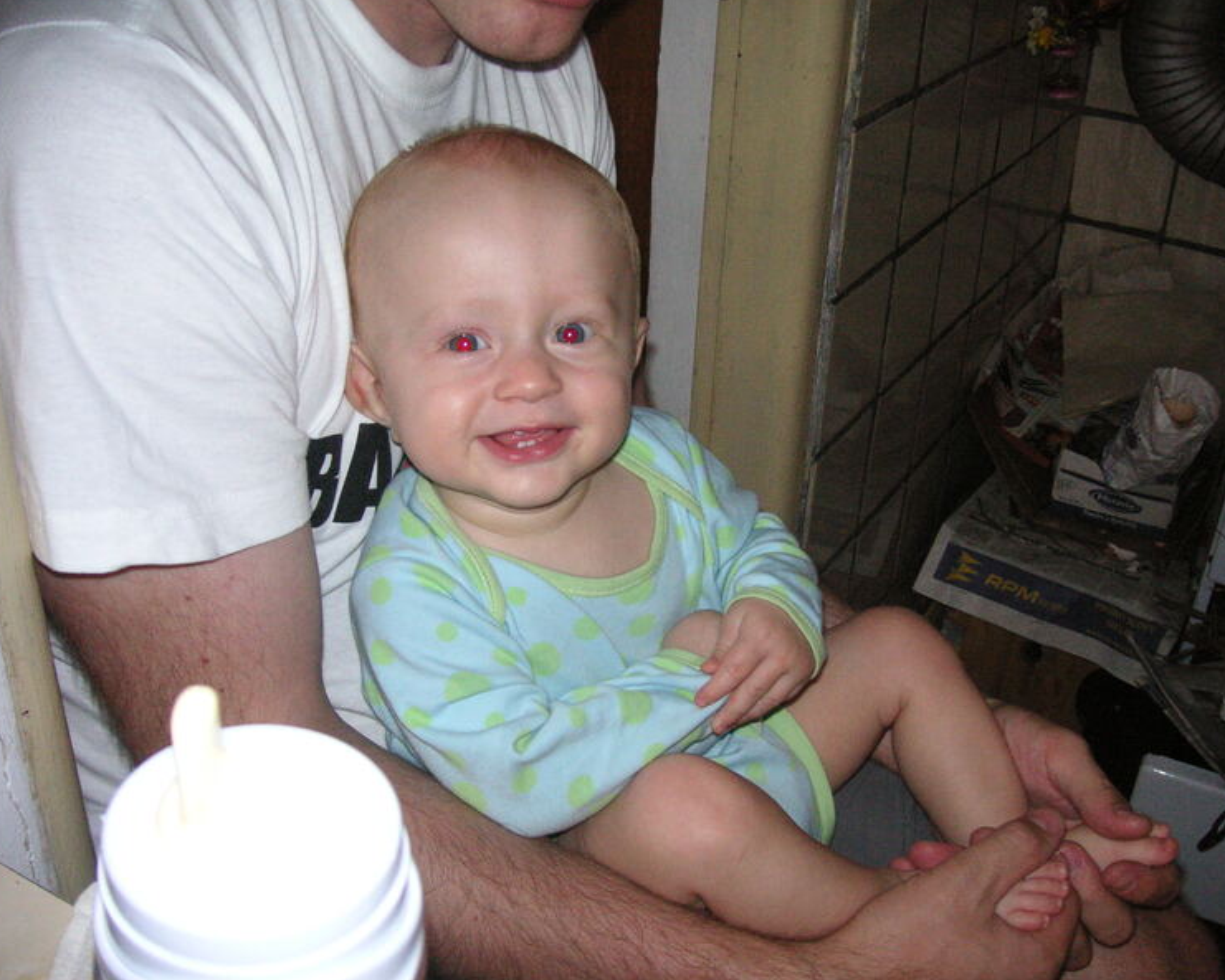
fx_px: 1414
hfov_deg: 46.8
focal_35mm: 39
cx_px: 636
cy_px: 488
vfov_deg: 38.2
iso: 160
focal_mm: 6.1
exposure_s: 1/45
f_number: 2.8
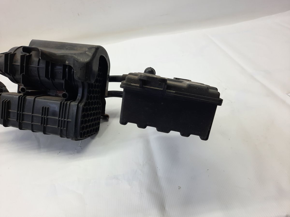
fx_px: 209
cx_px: 145
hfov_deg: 69.4
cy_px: 108
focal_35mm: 25
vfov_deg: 54.9
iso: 64
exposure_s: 1/50
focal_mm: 4.6
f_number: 2
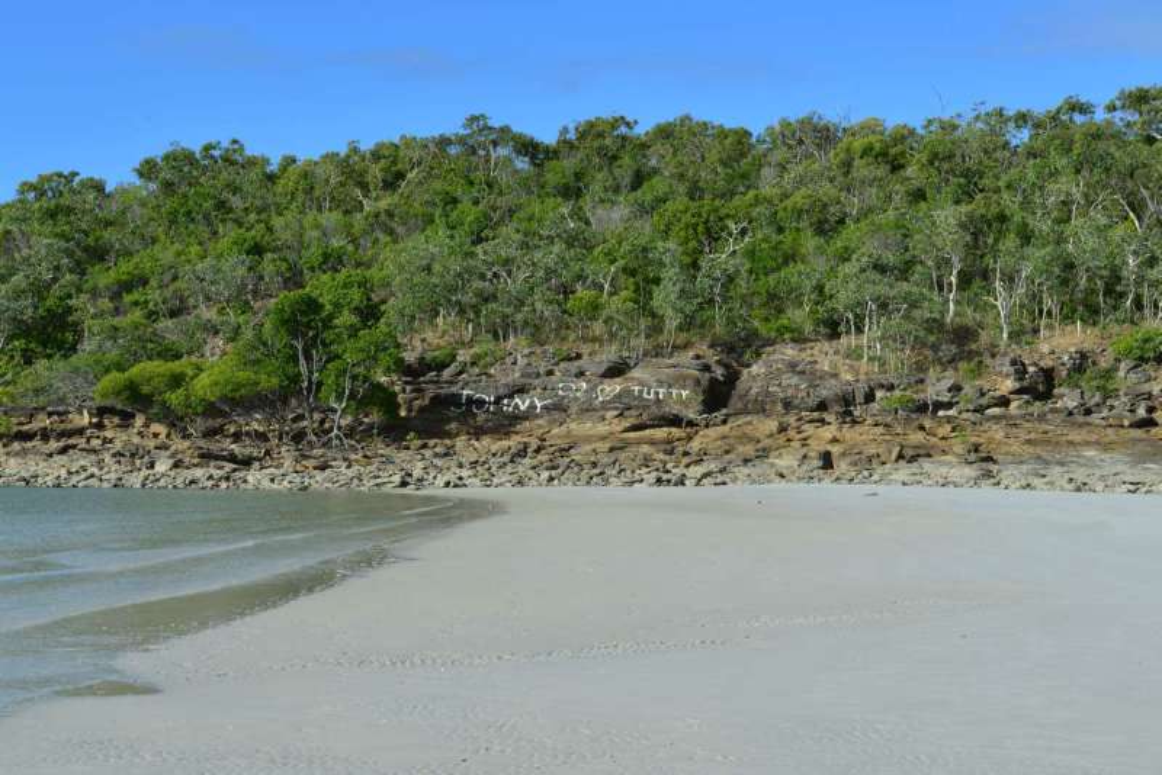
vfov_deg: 19.5
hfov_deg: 28.8
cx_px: 581
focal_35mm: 70
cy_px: 388
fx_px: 2260
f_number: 20
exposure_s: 1/160
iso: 250
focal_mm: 70
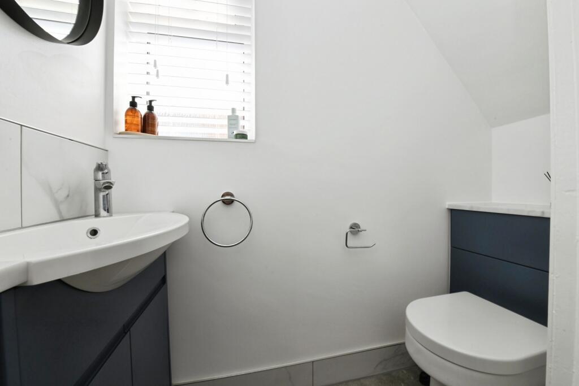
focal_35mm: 14
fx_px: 225
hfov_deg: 104.2
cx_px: 290
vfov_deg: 81.2
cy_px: 193
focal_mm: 14
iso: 640
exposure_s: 1/60
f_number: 16
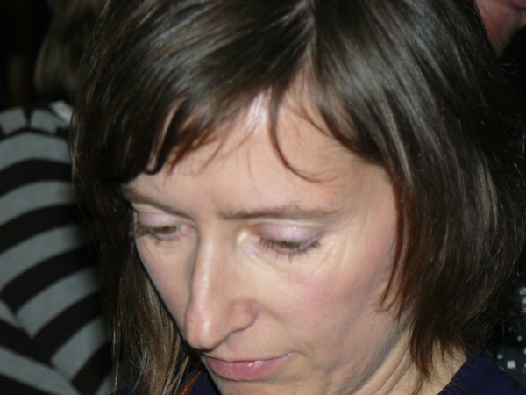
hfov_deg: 10.2
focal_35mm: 194
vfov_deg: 7.7
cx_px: 263
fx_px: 2948
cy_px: 198
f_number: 3.3
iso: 100
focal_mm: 32.3
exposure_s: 1/30
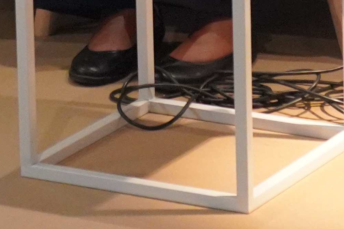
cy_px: -373
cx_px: 20
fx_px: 2781
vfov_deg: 4.6
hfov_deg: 7.1
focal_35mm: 291
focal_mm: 49
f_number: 4.5
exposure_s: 1/160
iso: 8000
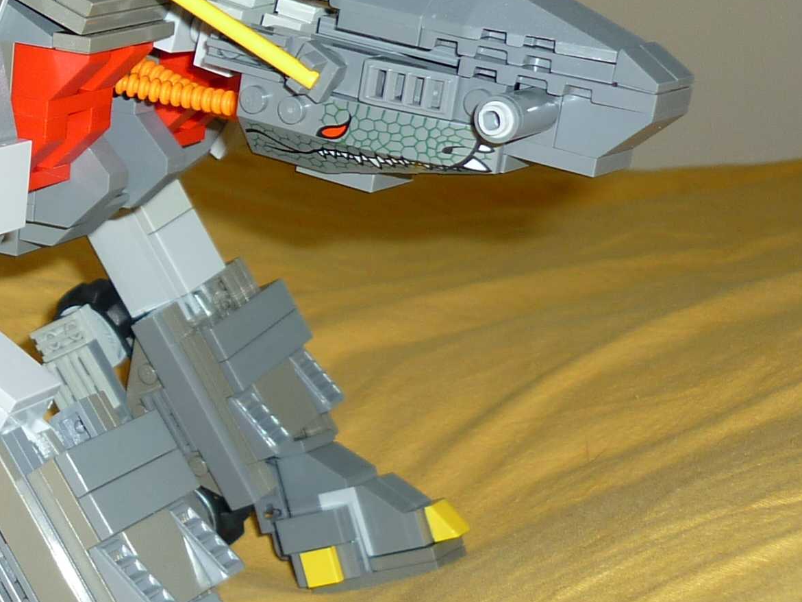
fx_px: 2131
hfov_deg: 20.1
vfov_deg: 15.9
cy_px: 117
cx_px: -133
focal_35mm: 92
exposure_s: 1/30
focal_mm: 5.5
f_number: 2.8
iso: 100
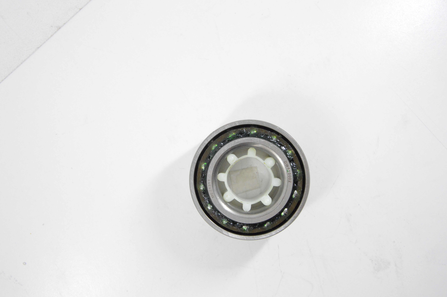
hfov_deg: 38.9
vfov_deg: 26.4
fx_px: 633
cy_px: 148
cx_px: 224
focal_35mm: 51
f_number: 8
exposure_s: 1/100
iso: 3200
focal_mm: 34
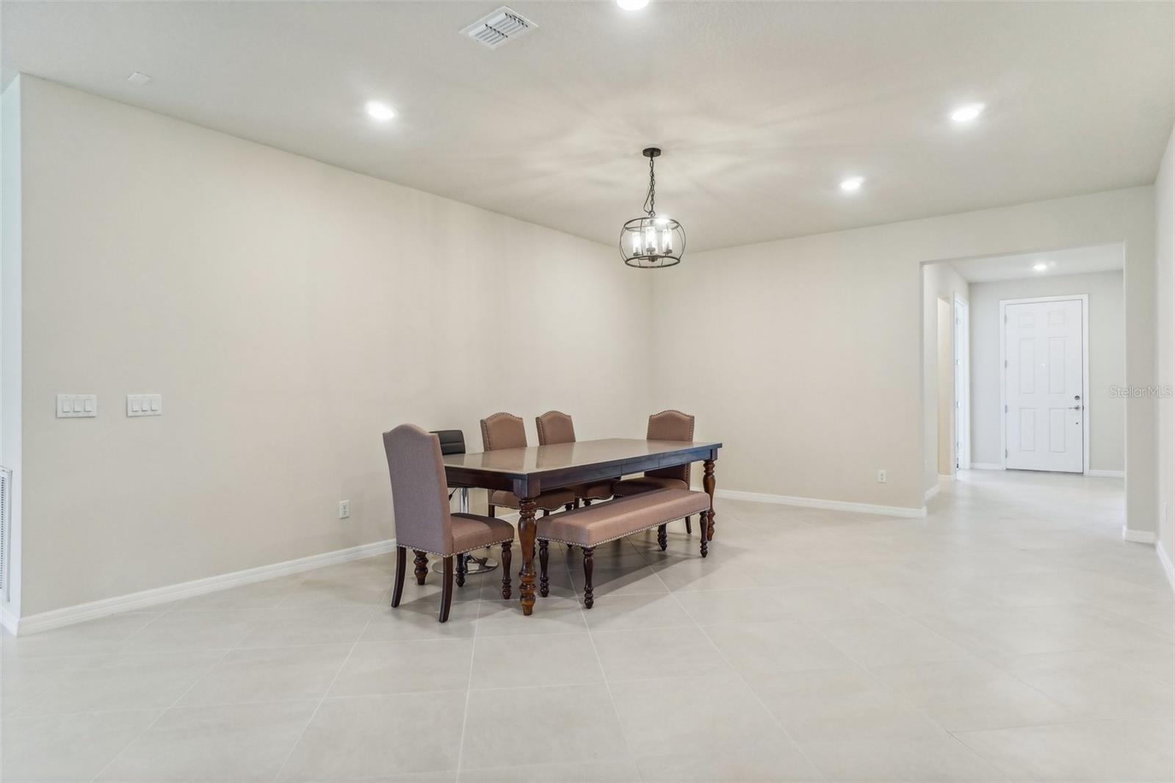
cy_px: 392
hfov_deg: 85.4
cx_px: 588
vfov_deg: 63.2
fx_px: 636
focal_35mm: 20
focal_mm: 13
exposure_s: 1/10
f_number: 8
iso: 400
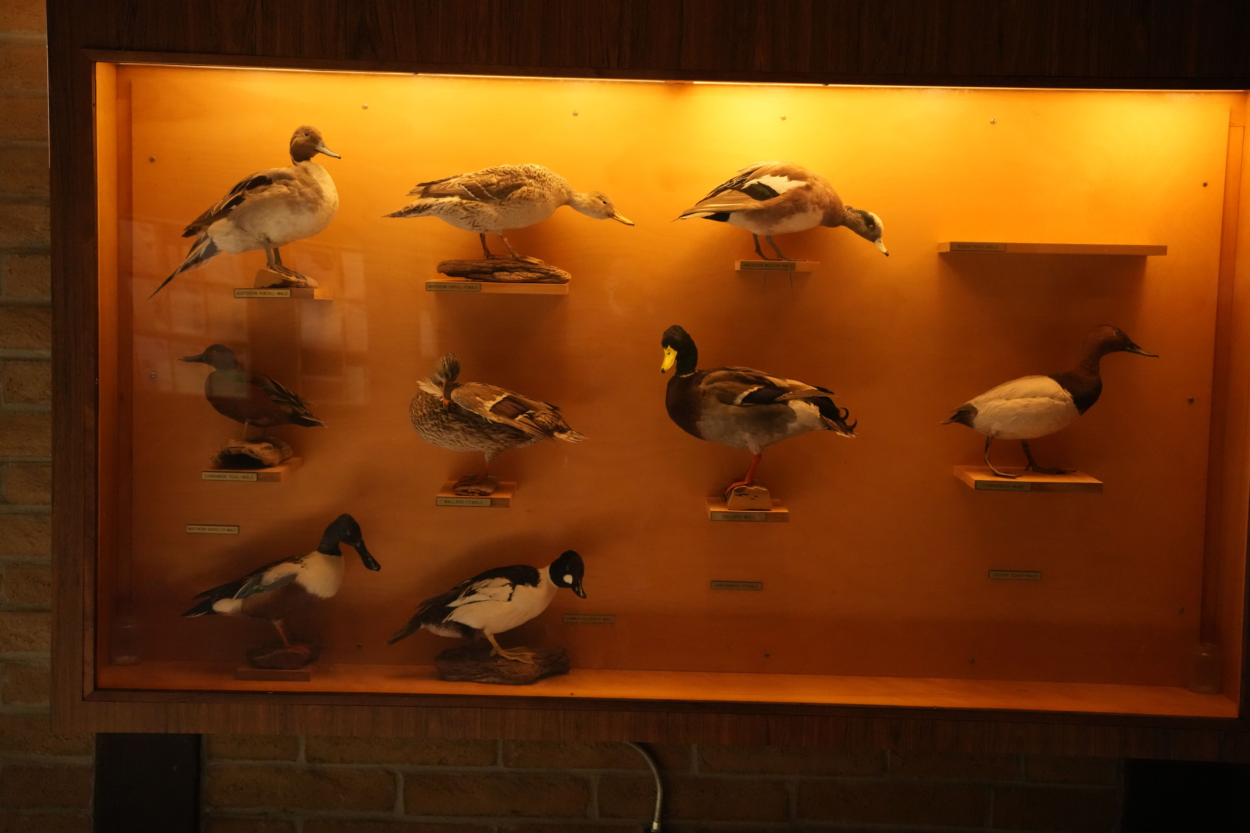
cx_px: 625
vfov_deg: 27.0
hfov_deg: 39.6
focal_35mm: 50
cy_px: 416
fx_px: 1736
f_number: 4.5
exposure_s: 1/640
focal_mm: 50
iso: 8000
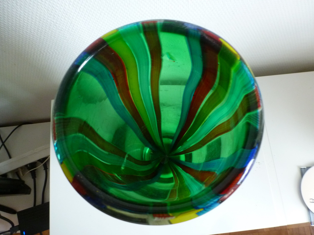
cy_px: 118
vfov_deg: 56.8
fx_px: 218
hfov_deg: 71.6
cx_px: 157
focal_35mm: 24
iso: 400
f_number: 3.3
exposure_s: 1/10
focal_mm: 4.3
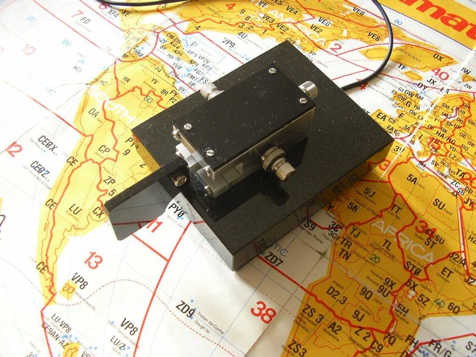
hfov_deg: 49.0
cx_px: 238
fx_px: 523
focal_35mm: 38
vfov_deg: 37.7
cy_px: 178
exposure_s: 1/20
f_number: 2.9
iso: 100
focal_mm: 5.8
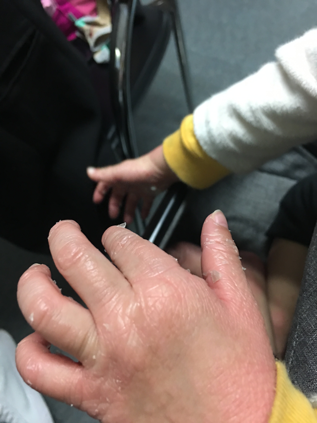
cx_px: 158
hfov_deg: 48.2
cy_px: 212
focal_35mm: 29
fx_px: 354
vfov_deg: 61.7
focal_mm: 4.15
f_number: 2.2
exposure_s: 1/10
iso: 100
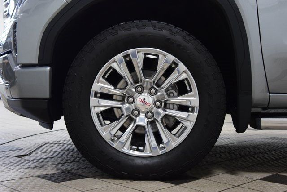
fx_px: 407
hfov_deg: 38.9
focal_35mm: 51
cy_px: 96
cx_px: 144
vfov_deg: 26.5
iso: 1600
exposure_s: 1/60
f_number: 5.6
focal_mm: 34
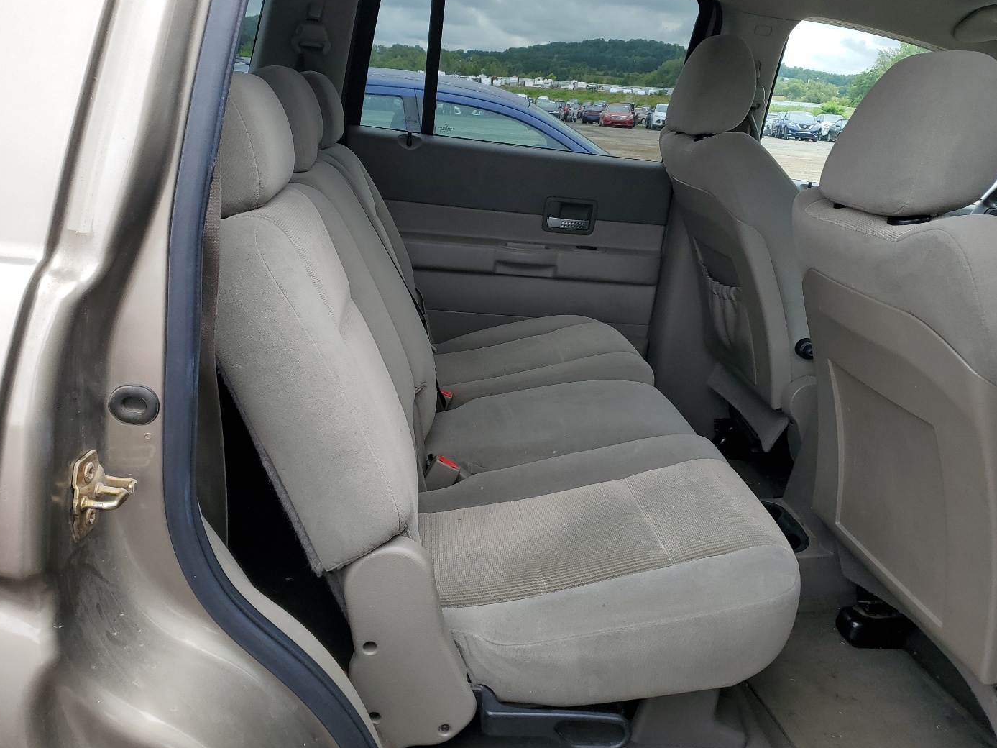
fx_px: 864
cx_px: 507
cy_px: 334
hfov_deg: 60.0
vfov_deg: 46.7
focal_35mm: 30
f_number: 1.5
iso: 50
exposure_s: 1/556
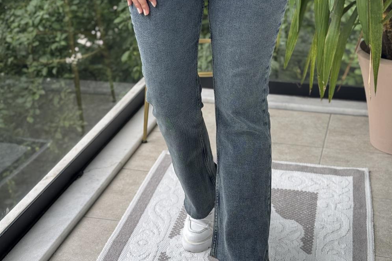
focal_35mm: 67
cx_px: 197
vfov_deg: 20.3
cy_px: 108
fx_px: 729
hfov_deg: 30.1
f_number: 1.78
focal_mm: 6.76
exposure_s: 1/244
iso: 64
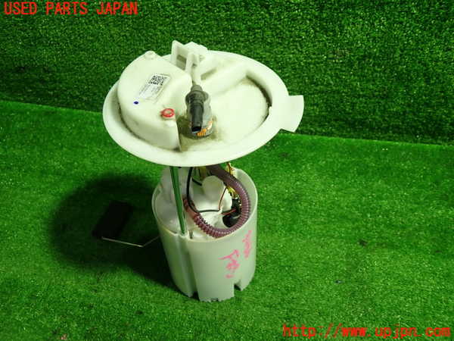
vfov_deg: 46.8
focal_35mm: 30
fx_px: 393
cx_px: 227
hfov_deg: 60.0
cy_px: 170
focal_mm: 5.4
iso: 200
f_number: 2.3
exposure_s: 1/30
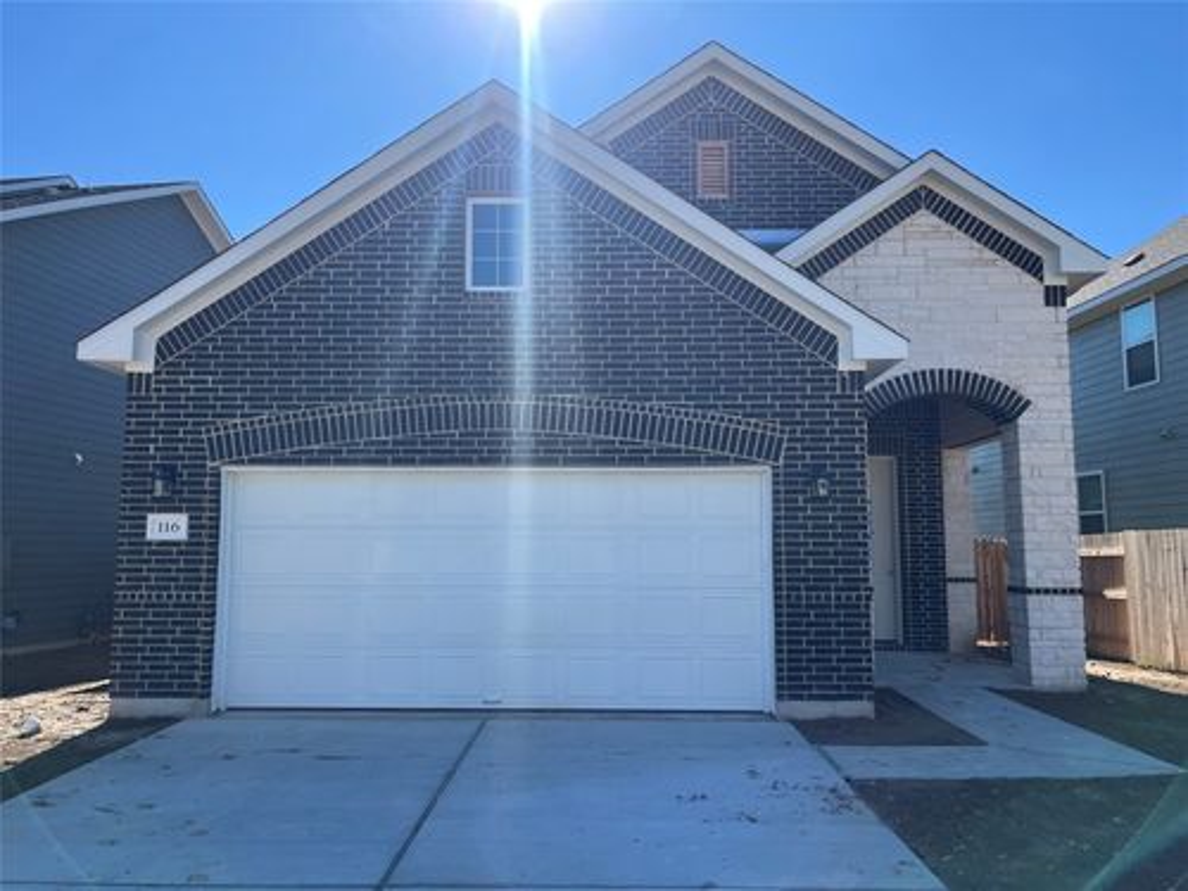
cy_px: 446
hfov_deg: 67.3
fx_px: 892
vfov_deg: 53.1
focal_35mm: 26
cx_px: 594
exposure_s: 1/2571
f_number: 1.6
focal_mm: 5.1
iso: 50
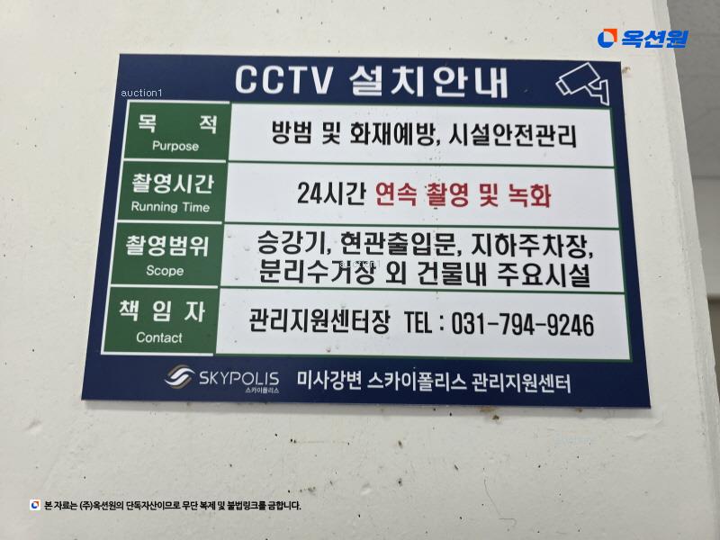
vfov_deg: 58.9
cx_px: 360
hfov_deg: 73.9
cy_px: 270
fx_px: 478
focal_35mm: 23
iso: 50
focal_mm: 6.3
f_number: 1.7
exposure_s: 1/120
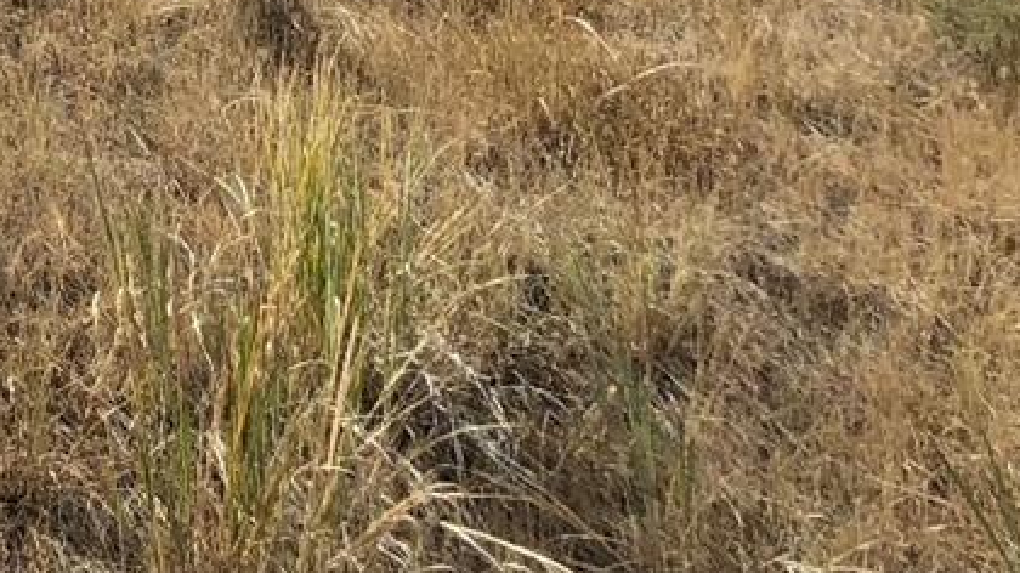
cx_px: -447
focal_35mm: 109
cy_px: -731
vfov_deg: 9.9
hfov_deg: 17.8
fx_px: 2947
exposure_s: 1/4367
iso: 25
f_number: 1.8
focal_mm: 4
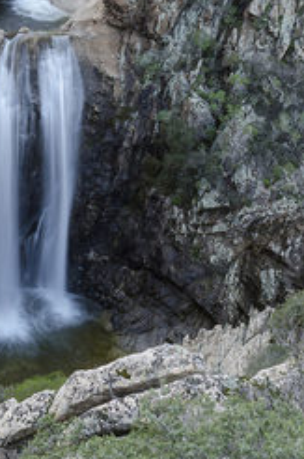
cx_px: 31
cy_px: -22
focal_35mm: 84
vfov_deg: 23.0
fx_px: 1071
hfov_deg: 16.0
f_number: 22
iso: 100
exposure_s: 1/1.67
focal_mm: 23
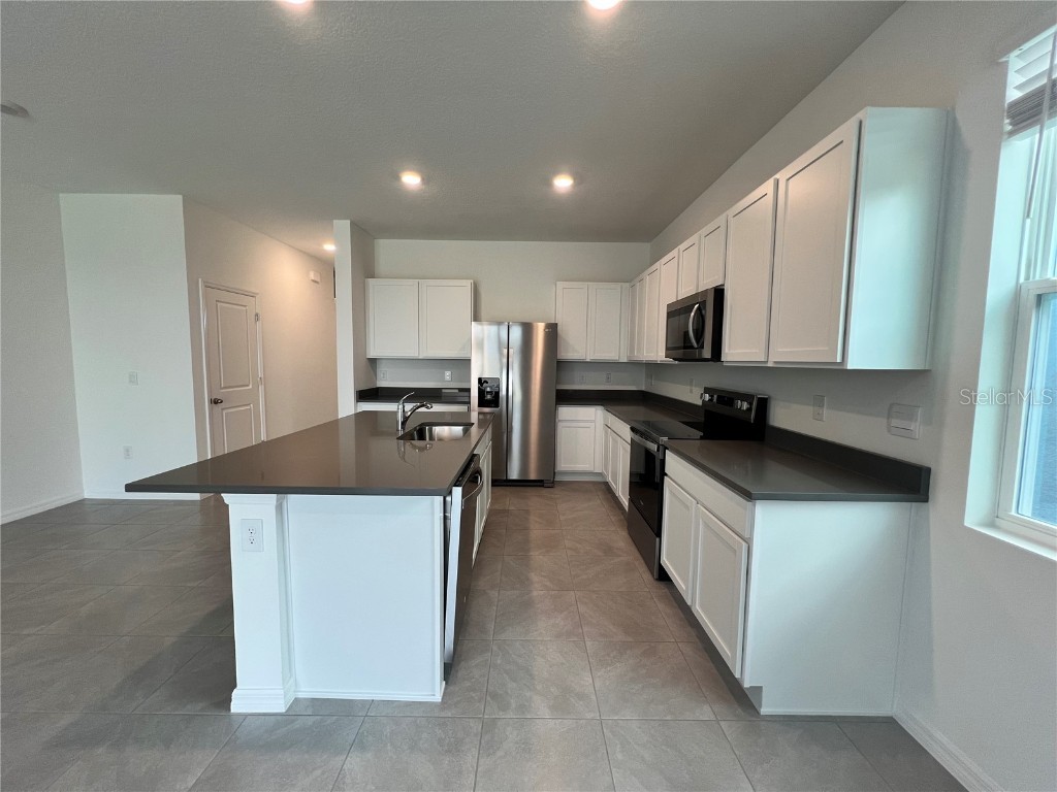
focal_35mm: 13
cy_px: 396
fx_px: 397
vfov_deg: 89.9
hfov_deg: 106.2
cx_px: 528
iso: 160
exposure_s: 1/120
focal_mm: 1.57
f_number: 1.8
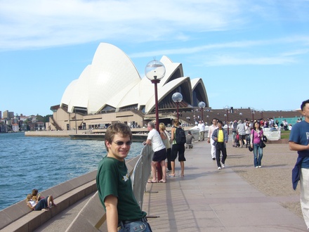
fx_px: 402
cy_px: 116
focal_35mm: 45
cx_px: 154
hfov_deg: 42.1
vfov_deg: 32.2
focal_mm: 7.5
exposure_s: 1/200
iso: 80
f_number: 6.3
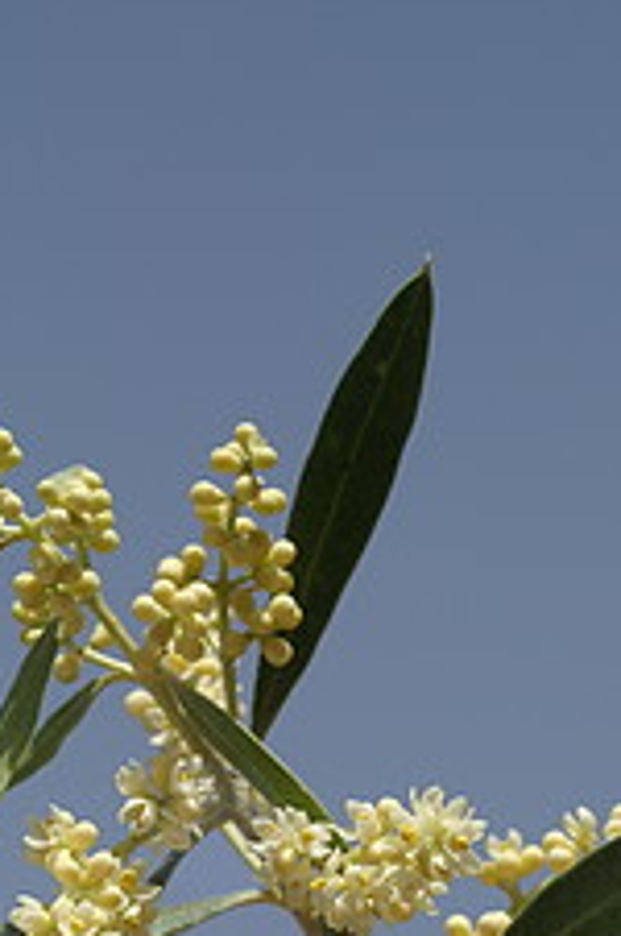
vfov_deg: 14.2
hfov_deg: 9.6
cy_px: 820
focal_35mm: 143
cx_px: 240
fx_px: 3711
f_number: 11
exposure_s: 1/250
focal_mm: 50
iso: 100
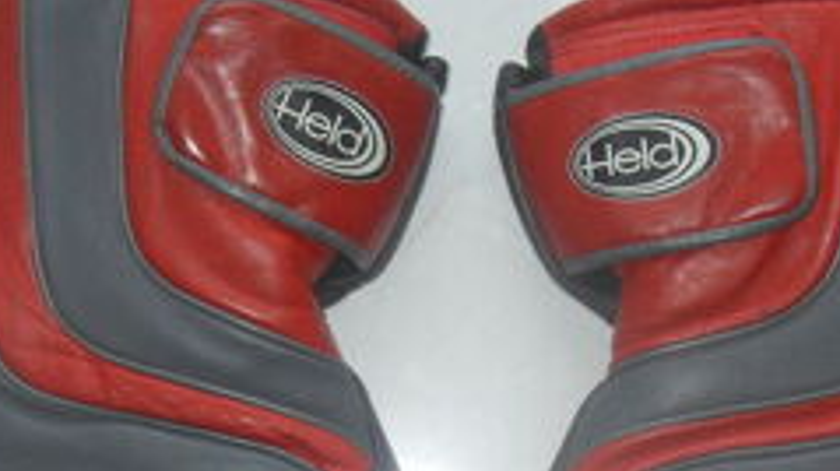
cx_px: 397
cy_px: 601
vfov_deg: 14.3
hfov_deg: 26.2
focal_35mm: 81
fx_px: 1803
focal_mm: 6.3
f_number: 2.8
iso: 100
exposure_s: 1/45
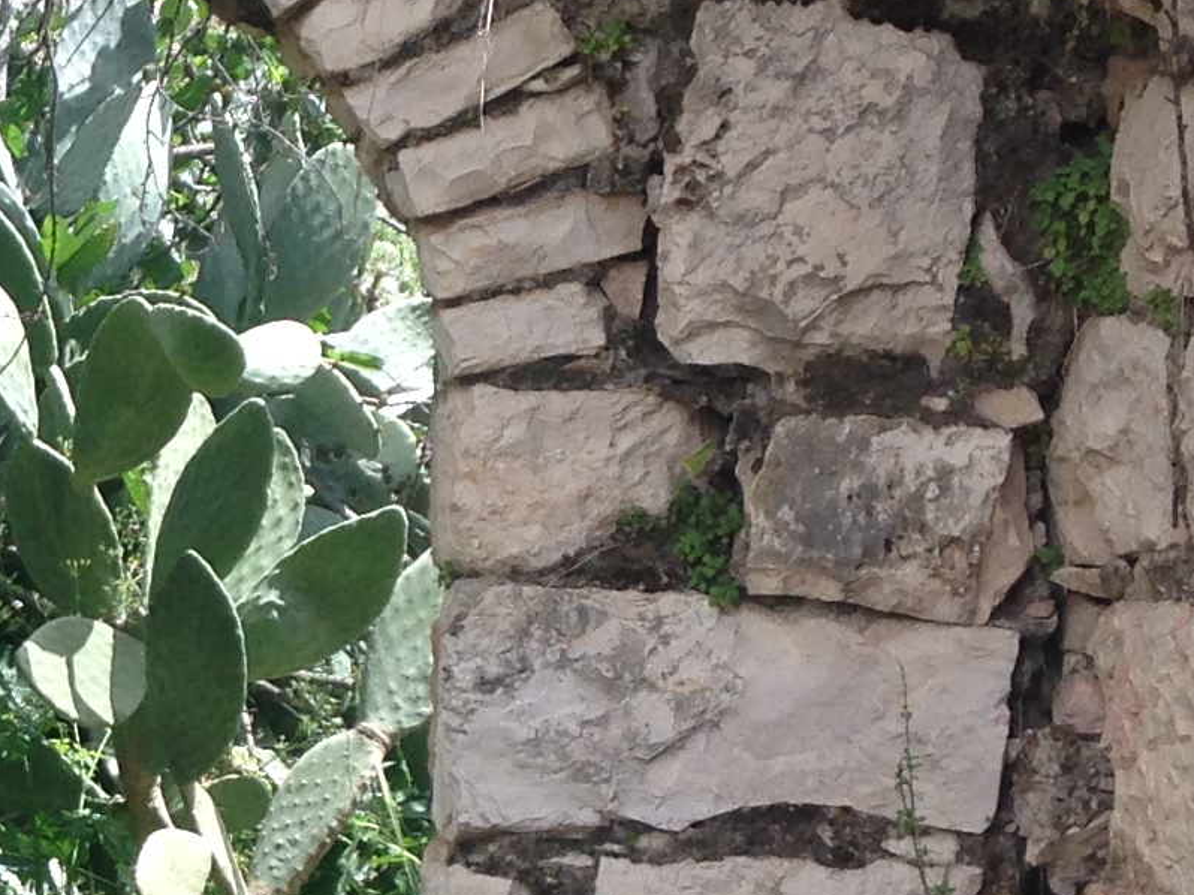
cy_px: 653
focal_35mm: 135
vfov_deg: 11.0
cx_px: -386
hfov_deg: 14.0
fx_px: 4655
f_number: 2.4
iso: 50
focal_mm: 4.12
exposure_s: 1/502
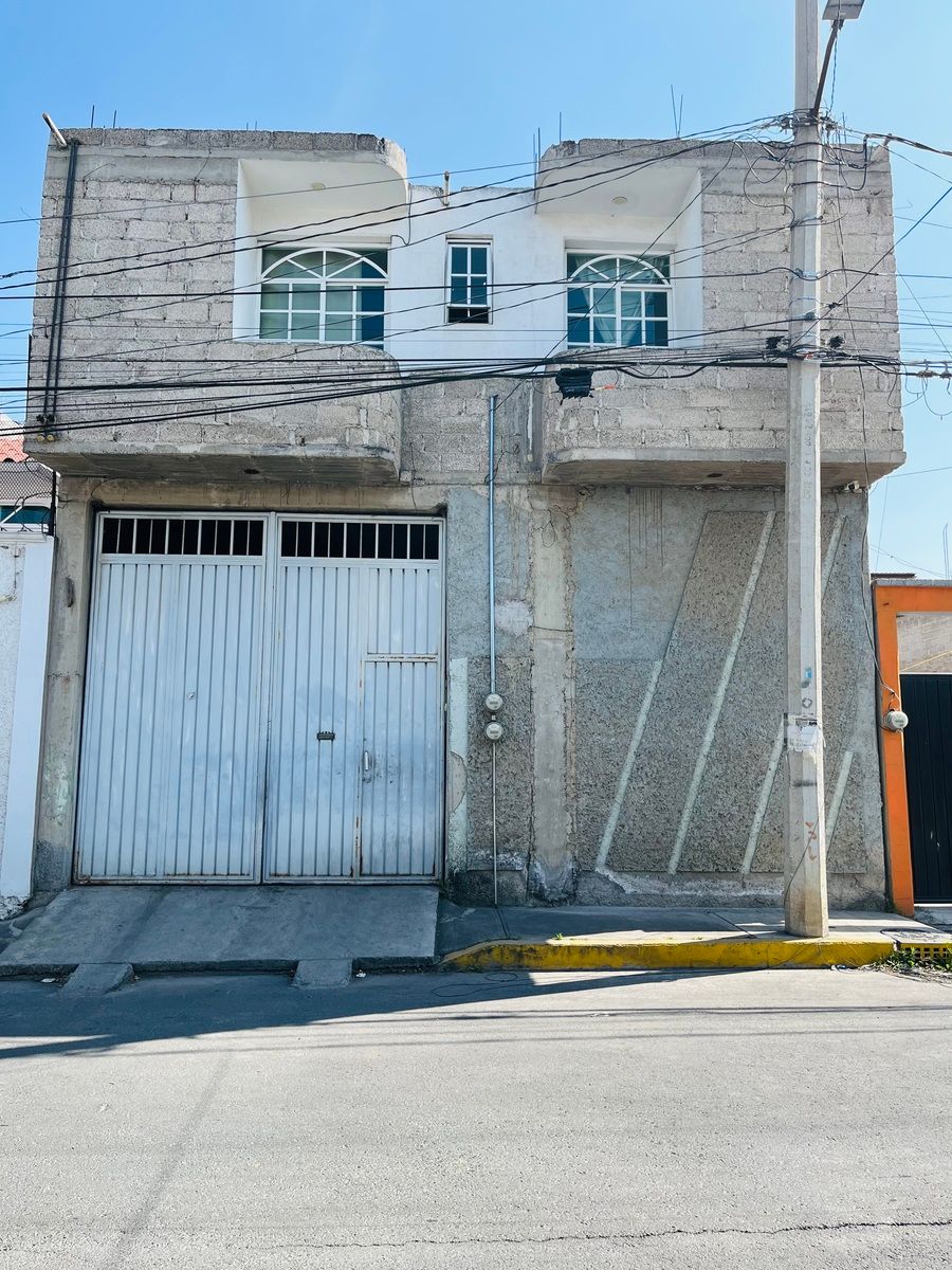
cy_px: 635
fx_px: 953
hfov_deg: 53.1
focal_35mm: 26
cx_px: 476
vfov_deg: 67.3
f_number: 1.6
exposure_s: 1/1600
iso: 50
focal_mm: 5.1
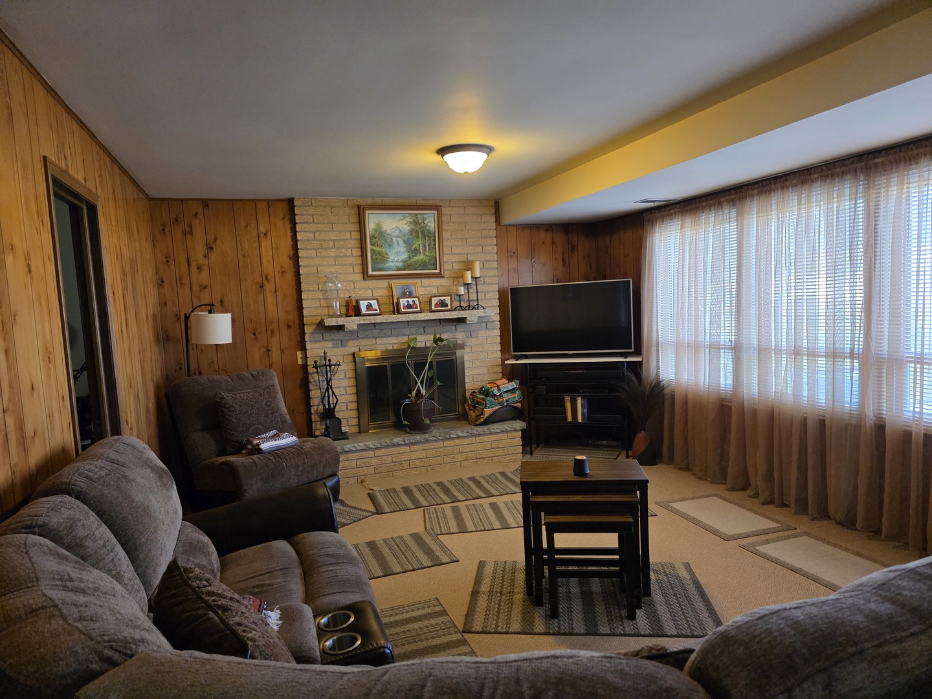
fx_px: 619
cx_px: 466
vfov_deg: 58.9
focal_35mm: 23
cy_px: 350
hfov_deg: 73.9
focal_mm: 6.3
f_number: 1.7
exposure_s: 1/120
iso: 500
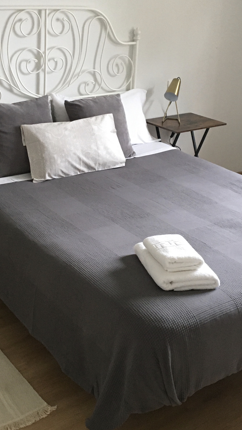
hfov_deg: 22.2
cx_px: 97
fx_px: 616
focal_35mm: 54
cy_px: 135
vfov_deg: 38.0
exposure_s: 1/33
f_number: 2.2
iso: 200
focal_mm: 4.15
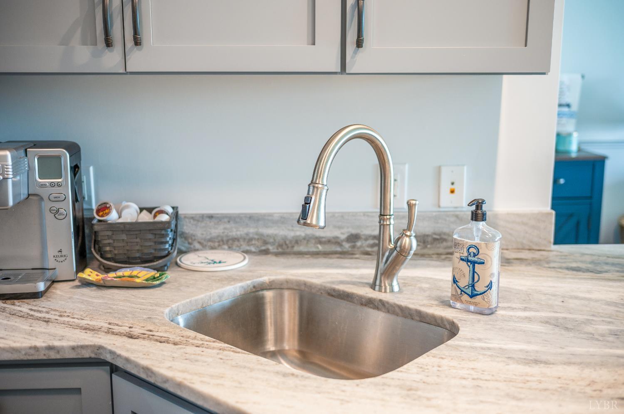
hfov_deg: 48.5
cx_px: 312
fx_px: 693
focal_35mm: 40
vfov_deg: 33.3
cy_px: 207
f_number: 2.5
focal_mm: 40
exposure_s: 1/60
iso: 500
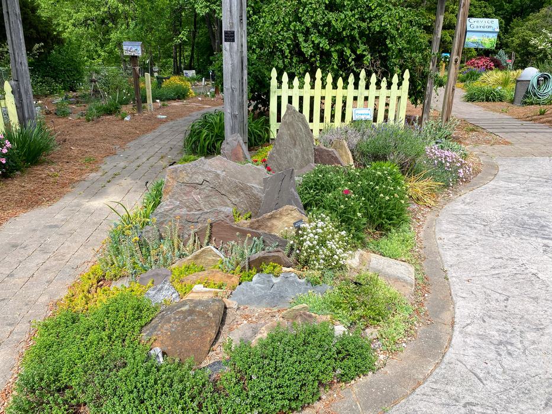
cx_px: 276
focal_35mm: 26
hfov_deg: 67.3
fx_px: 415
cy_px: 207
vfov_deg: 53.1
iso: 32
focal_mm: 4.25
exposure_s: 1/1779
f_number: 1.8
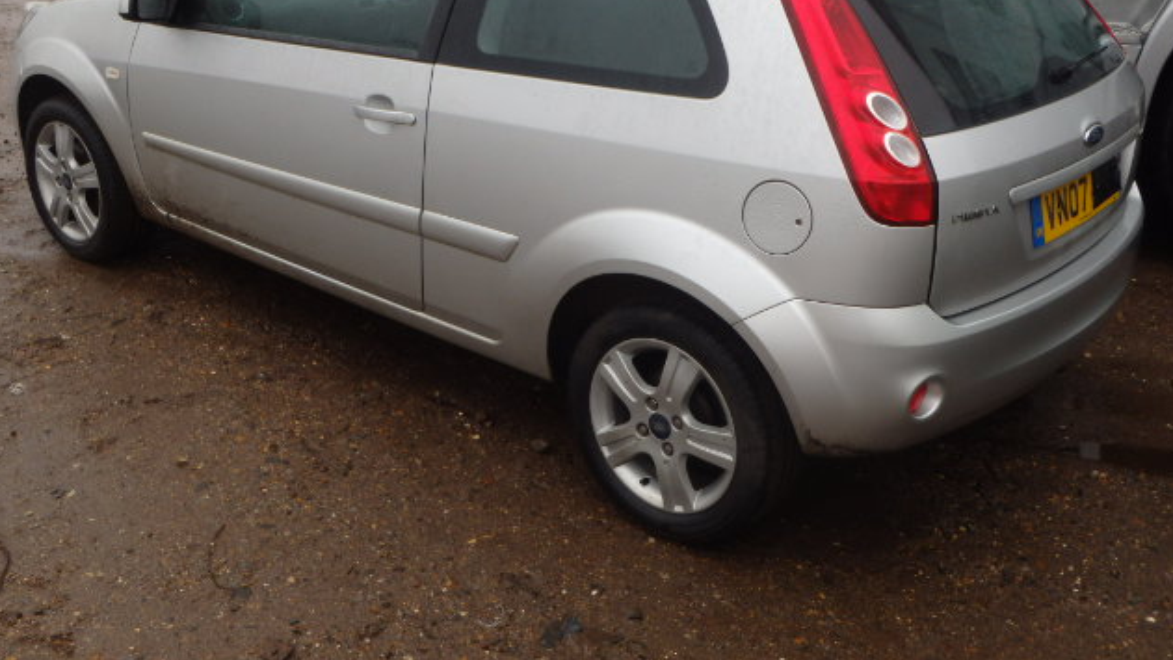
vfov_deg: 28.2
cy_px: 231
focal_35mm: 42
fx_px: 1306
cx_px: 587
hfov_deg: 48.4
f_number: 4.6
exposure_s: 1/80
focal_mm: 6.8
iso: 200
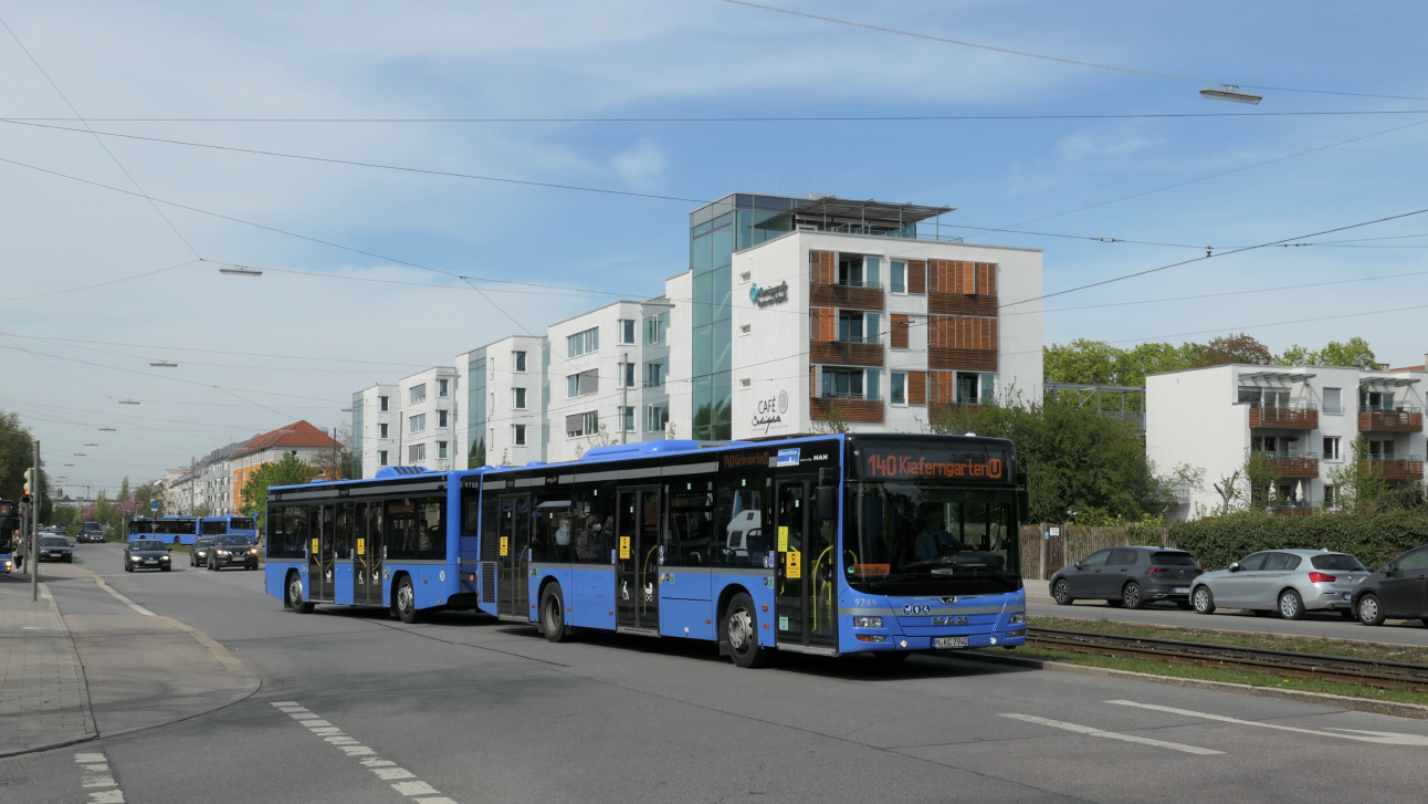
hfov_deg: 51.6
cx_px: 716
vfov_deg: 30.4
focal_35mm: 39
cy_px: 424
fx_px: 1477
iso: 125
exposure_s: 1/800
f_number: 6.3
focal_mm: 13.4
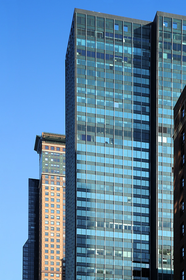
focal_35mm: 87
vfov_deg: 23.4
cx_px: 93
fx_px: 676
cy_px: 140
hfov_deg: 15.7
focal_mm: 58
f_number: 9
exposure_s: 1/200
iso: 200
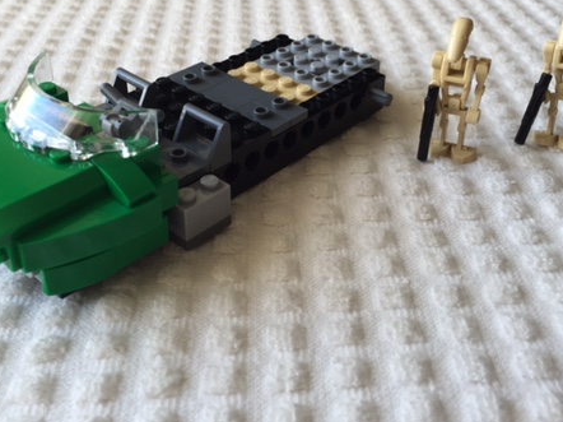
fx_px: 683
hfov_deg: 44.8
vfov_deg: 34.0
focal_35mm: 42
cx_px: 257
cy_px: 144
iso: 40
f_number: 2.2
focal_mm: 4.15
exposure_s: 1/120
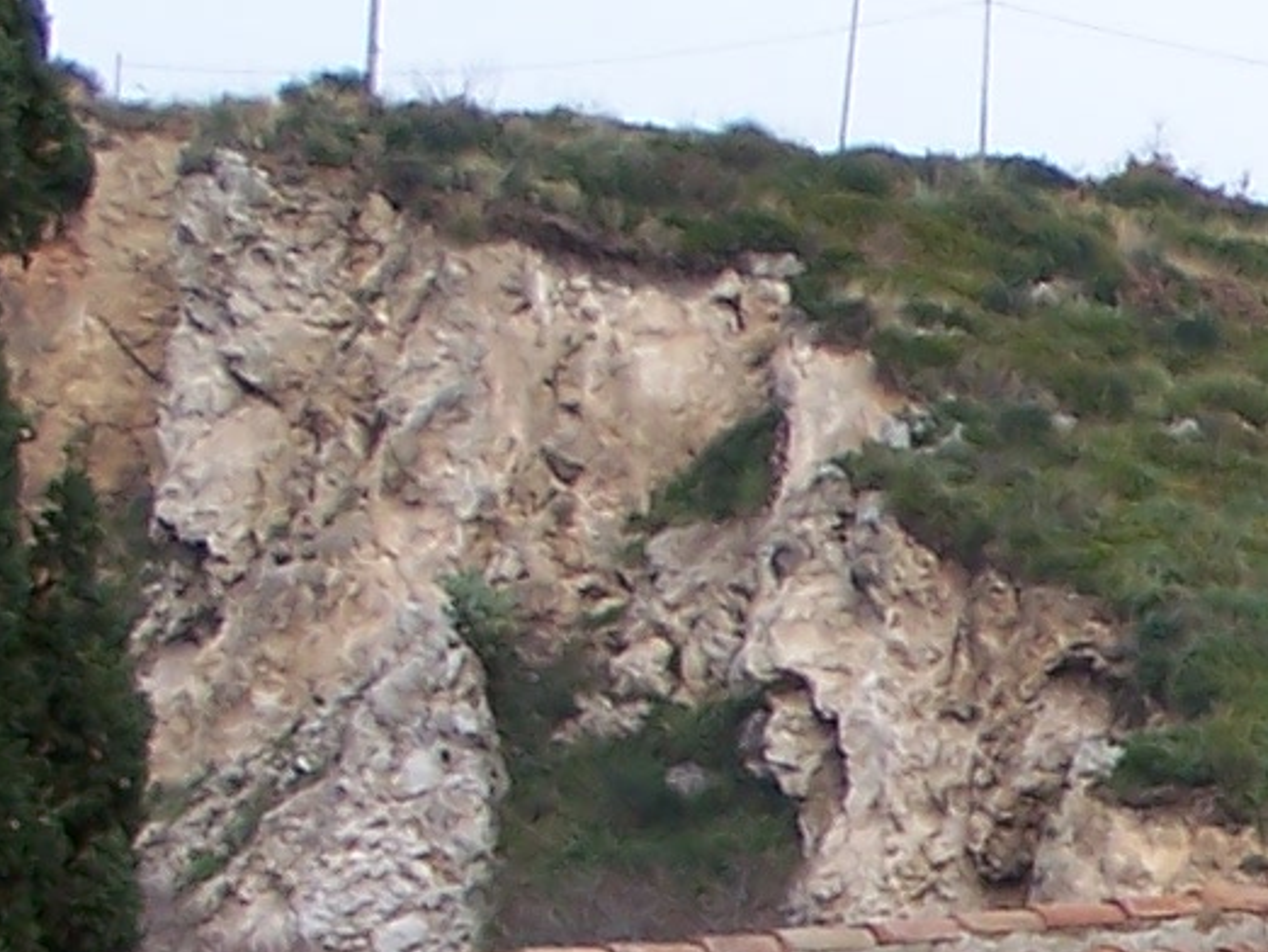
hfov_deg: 6.5
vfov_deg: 5.1
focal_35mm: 291
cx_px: 2827
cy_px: 1394
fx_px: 10664
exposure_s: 1/350
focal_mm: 9.8
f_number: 3.1
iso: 80
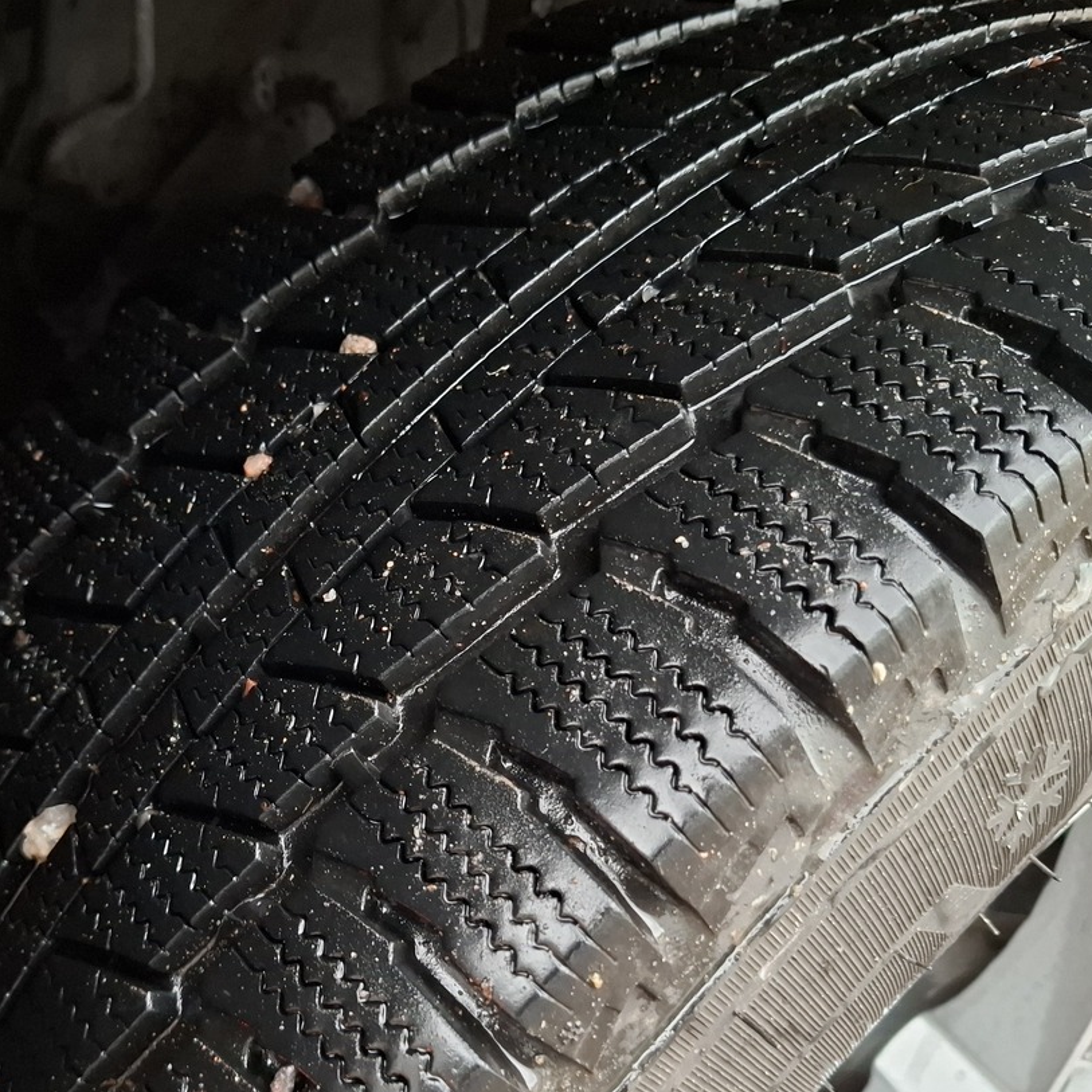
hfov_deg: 45.6
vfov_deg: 45.9
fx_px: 1285
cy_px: 617
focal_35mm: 36
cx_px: 400
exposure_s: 1/20
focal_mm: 5.54
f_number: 1.8
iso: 800
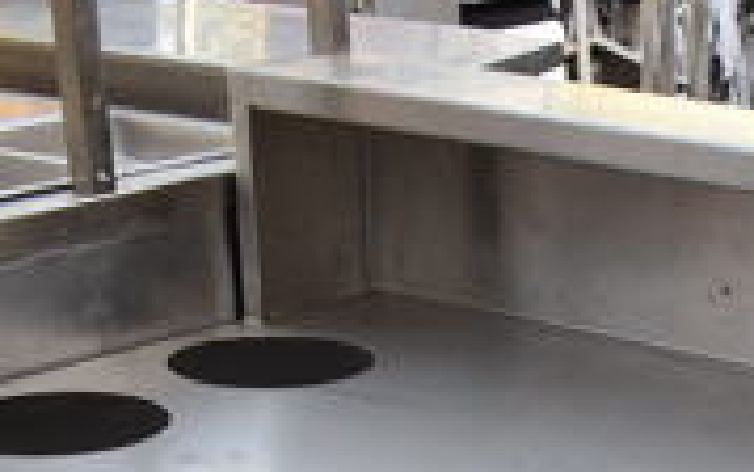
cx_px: 1015
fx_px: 1932
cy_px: 834
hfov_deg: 20.0
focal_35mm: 94
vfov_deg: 12.7
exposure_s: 1/250
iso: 400
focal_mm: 18
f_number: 3.5
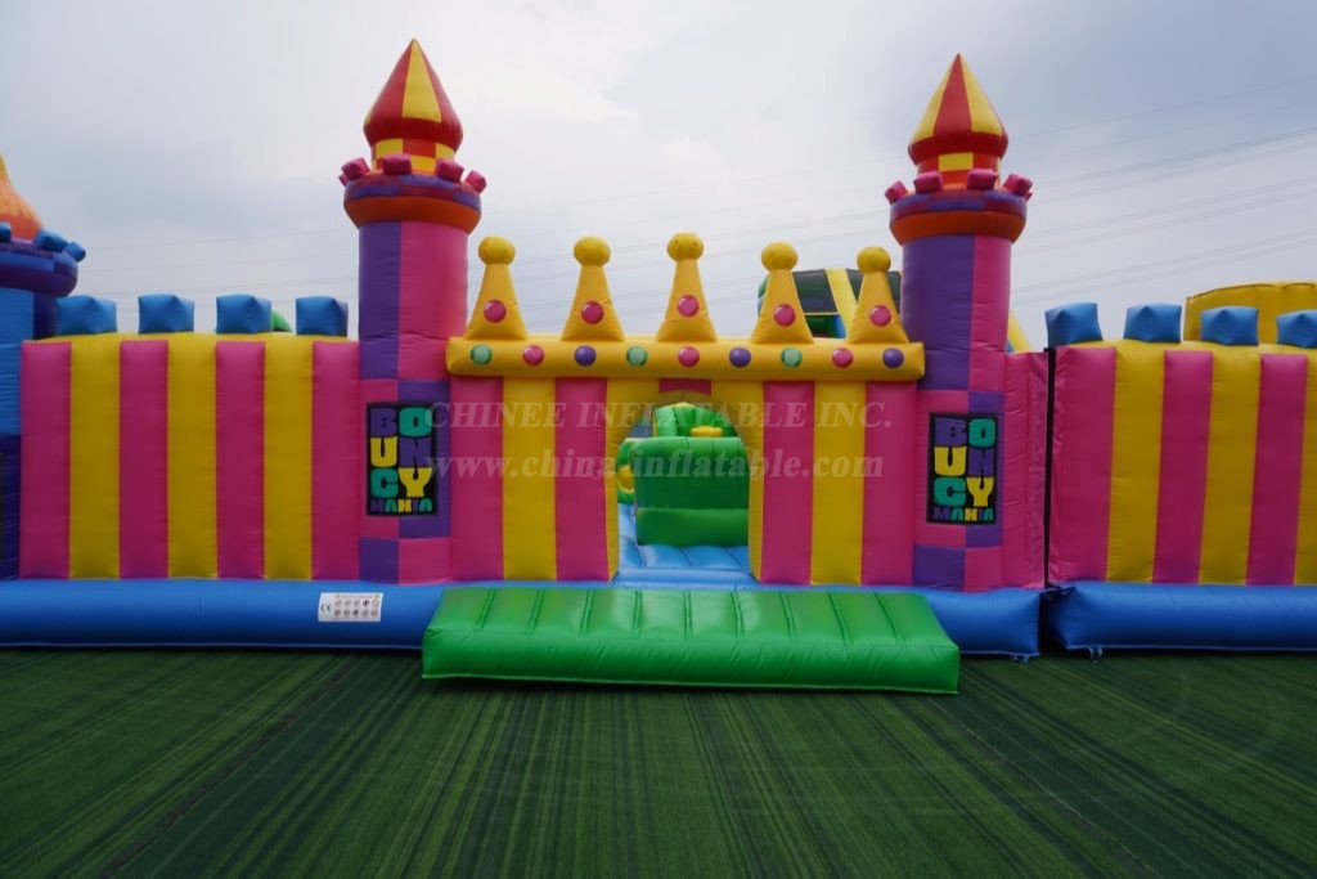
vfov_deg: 53.1
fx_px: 878
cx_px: 658
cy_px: 440
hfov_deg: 73.7
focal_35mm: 24
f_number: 6.3
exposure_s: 1/100
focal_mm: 16
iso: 100
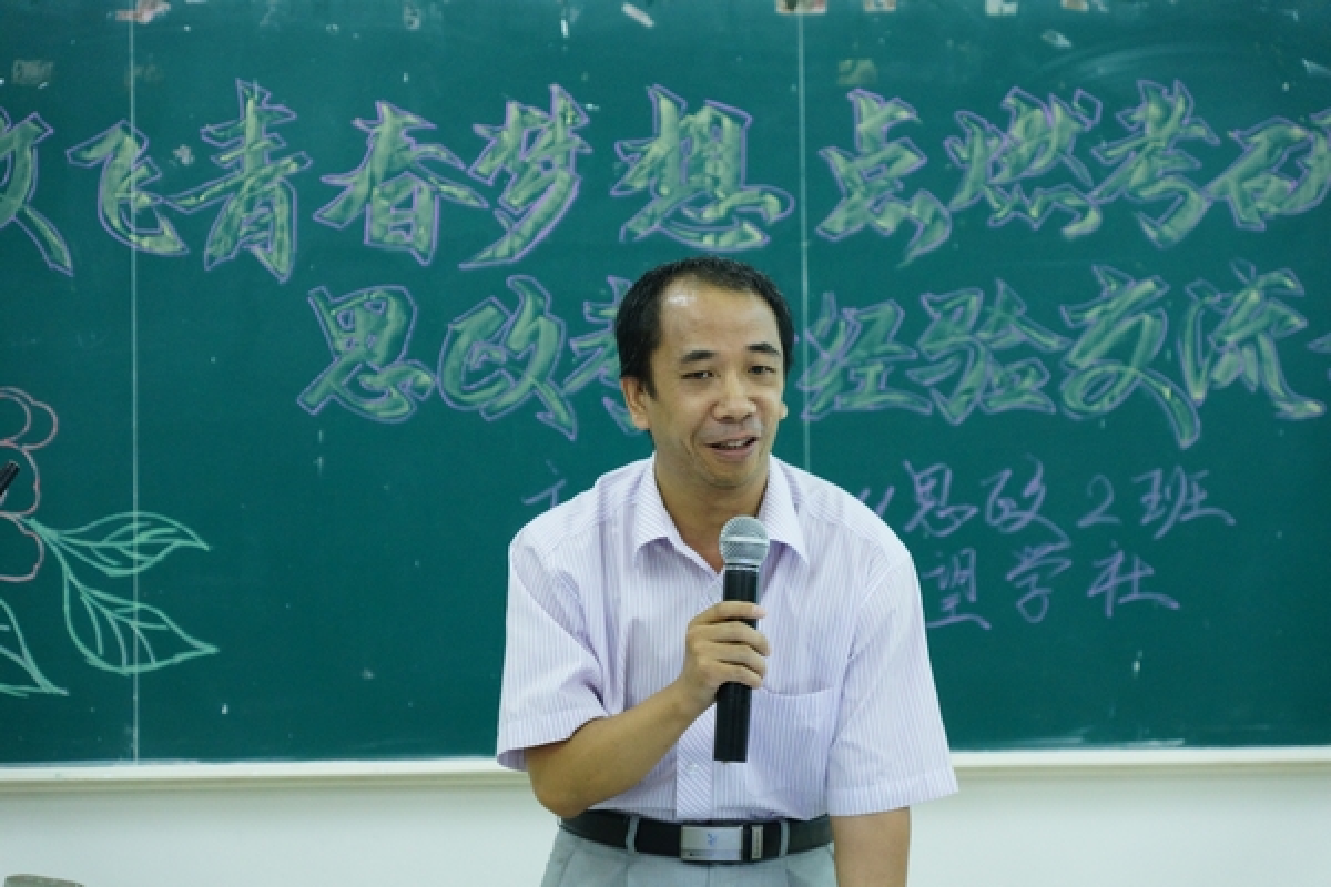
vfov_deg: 18.2
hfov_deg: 27.0
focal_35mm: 75
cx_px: 666
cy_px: 444
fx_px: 2773
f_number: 2.8
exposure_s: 1/50
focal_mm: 50
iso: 1000
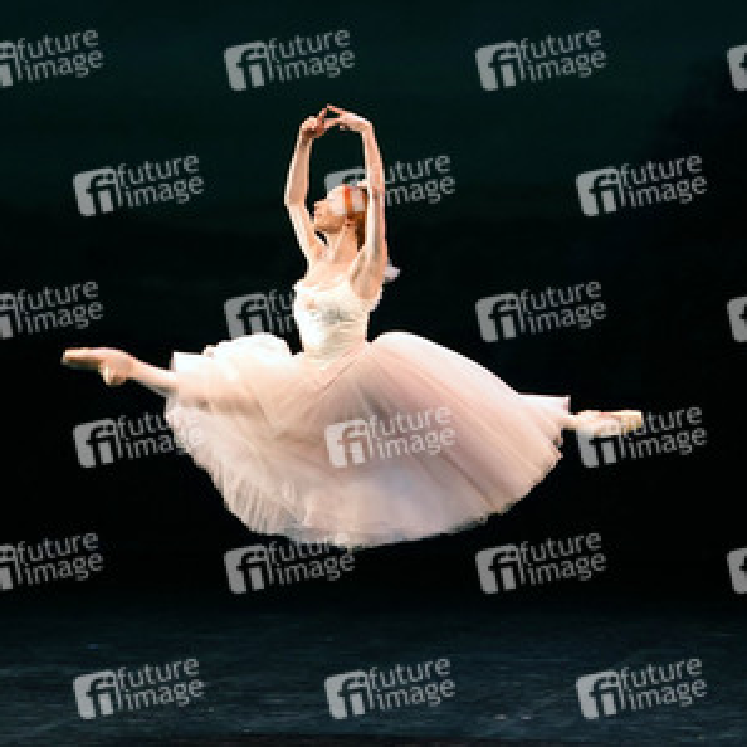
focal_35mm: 258
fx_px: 6299
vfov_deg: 6.8
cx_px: 323
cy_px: 375
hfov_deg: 6.8
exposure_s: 1/250
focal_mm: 200
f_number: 6.3
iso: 6400
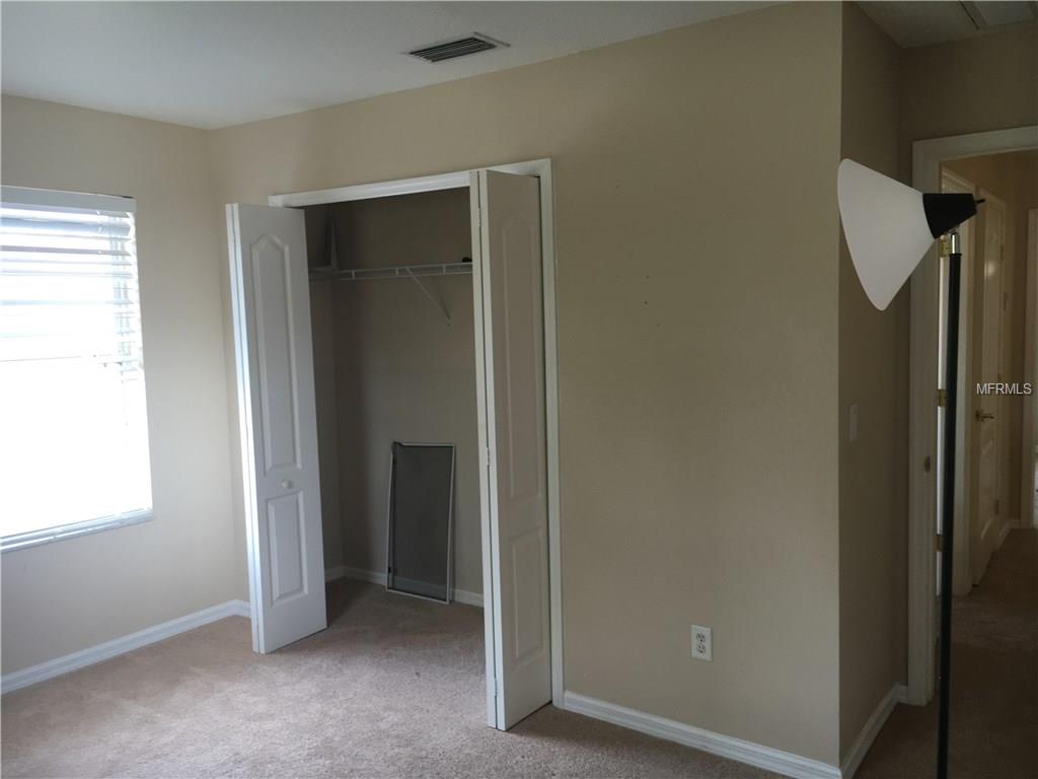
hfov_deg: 61.7
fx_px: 870
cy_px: 390
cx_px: 519
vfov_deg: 48.2
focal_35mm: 29
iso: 40
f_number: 2.2
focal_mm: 4.15
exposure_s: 1/30
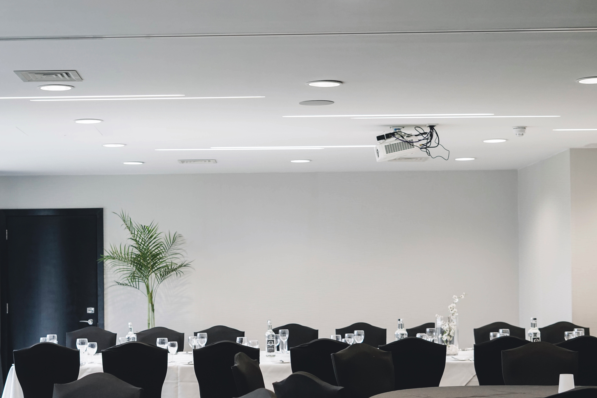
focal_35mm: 70
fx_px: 1161
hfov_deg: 28.7
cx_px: 210
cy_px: 271
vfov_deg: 19.4
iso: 640
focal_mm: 50
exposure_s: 1/80
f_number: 3.5
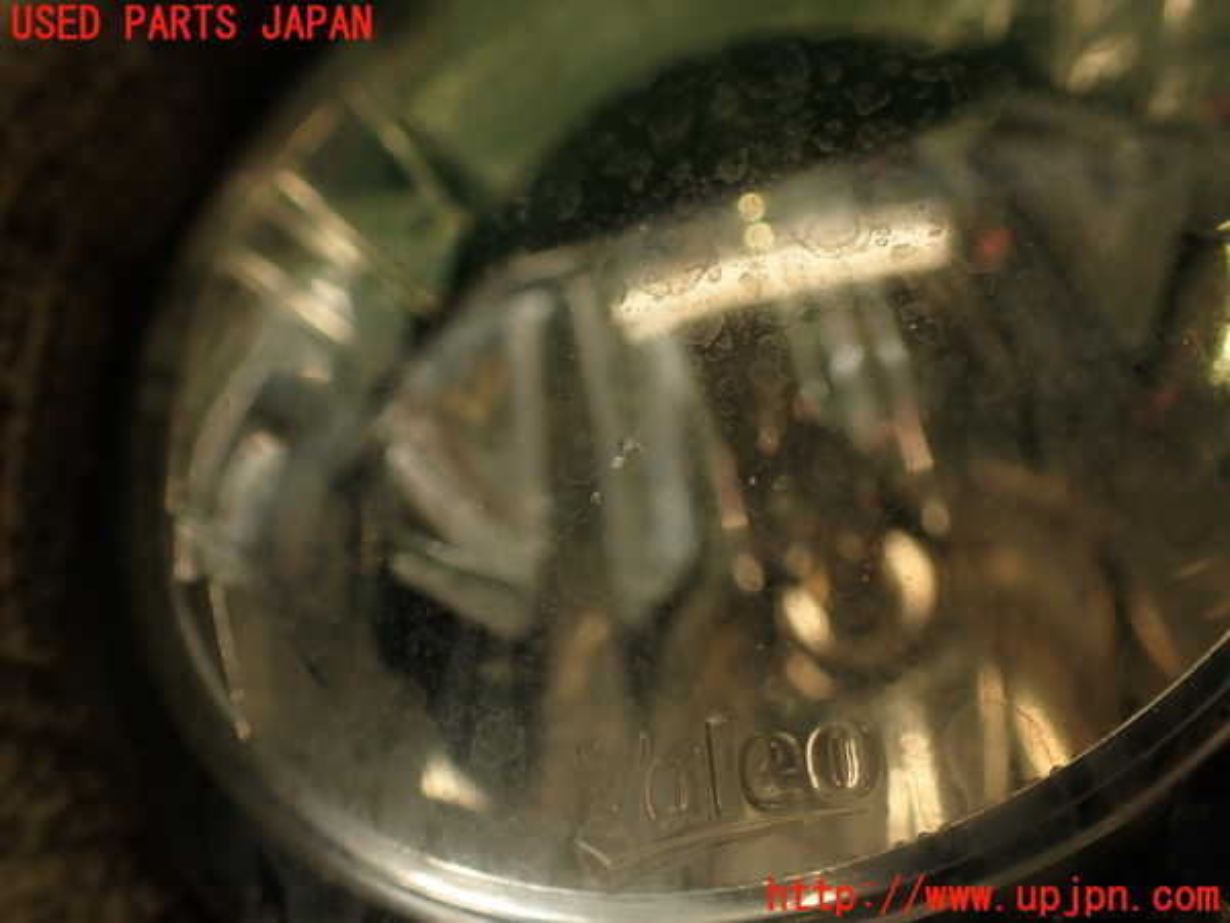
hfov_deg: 60.0
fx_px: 1066
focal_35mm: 30
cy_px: 462
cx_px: 615
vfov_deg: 46.8
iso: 100
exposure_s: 1/80
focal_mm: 5.4
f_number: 2.3
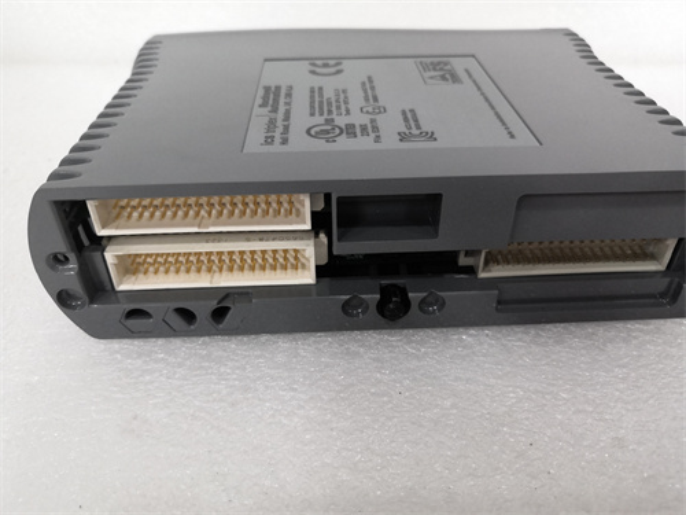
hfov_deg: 65.3
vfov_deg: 51.4
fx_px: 535
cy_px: 258
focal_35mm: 27
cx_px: 343
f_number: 1.8
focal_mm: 3.95
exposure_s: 1/33.3
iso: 250
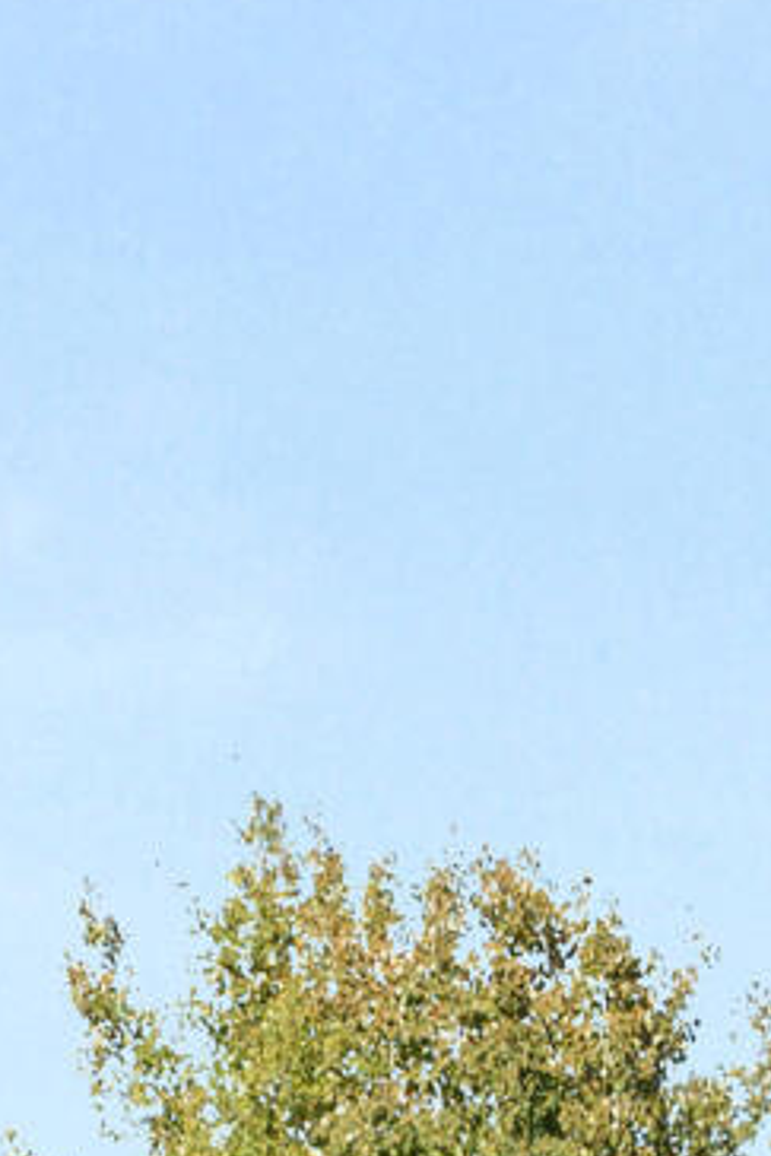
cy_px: 972
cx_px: 0
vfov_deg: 14.5
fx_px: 4493
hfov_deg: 9.7
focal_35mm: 140
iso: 100
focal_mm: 17
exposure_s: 1/15
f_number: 8
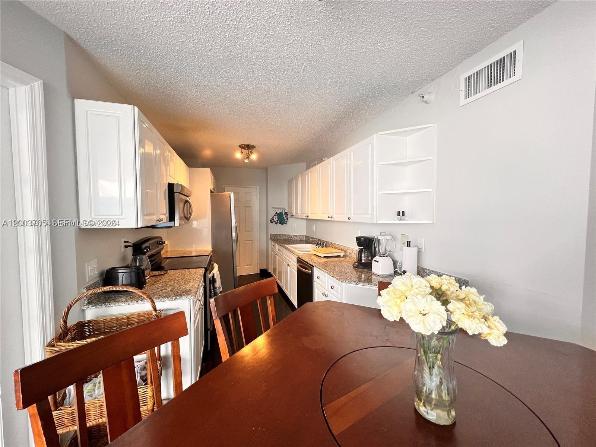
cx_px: 298
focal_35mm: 13
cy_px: 224
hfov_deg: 106.2
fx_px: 224
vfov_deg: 89.9
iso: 160
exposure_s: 1/60
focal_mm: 1.57
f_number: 1.8
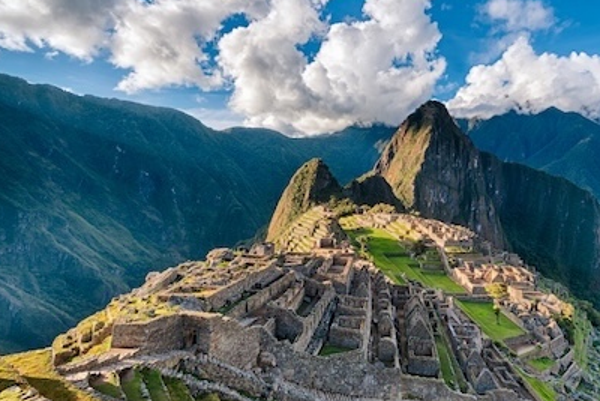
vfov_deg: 58.9
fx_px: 350
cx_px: 382
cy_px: 156
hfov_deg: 79.4
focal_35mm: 21
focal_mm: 14
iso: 100
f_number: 16
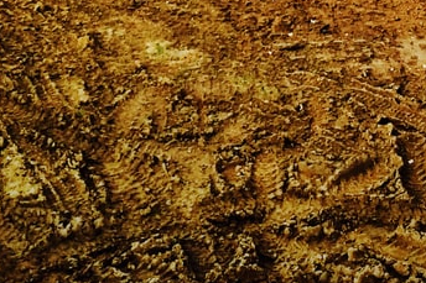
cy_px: -231
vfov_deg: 10.9
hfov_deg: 17.5
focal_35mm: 117
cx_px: 274
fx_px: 1384
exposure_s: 1/500
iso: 32
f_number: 2.2
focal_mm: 4.15
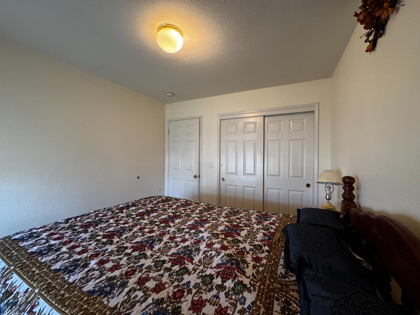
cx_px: 210
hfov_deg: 102.1
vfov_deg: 85.7
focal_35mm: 14
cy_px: 158
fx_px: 170
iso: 400
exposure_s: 1/60
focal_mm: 2.22
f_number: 2.2
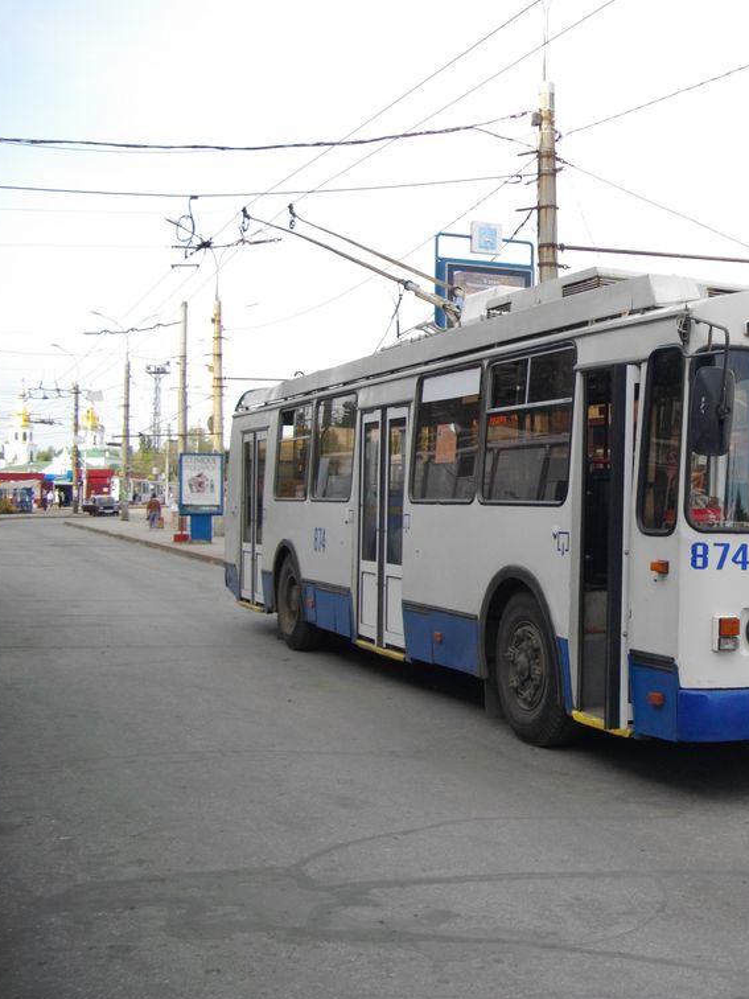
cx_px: 635
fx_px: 1212
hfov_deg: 33.0
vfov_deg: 44.8
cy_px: 506
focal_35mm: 42
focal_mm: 5.7
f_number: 8.8
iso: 100
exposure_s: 1/60
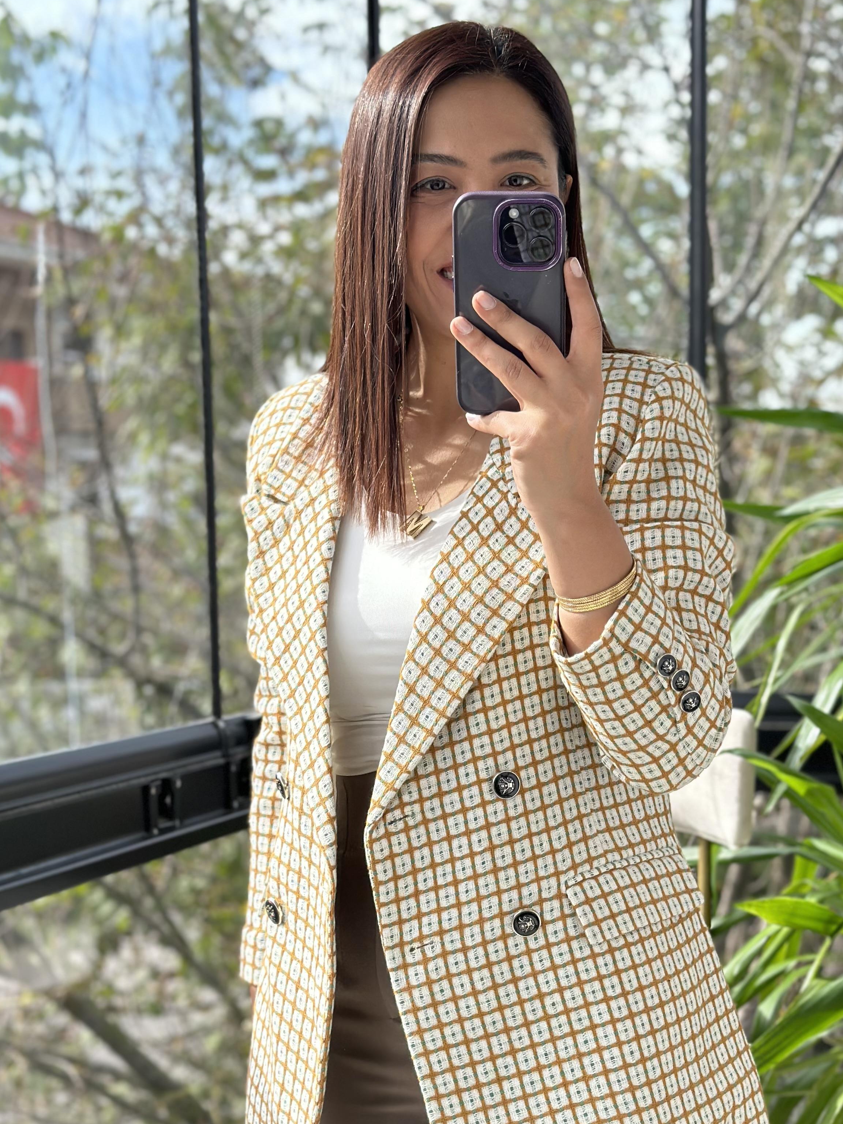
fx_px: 2046
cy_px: 692
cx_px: 518
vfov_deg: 30.6
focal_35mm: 63
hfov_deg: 23.2
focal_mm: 6.86
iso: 80
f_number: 1.78
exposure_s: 1/415
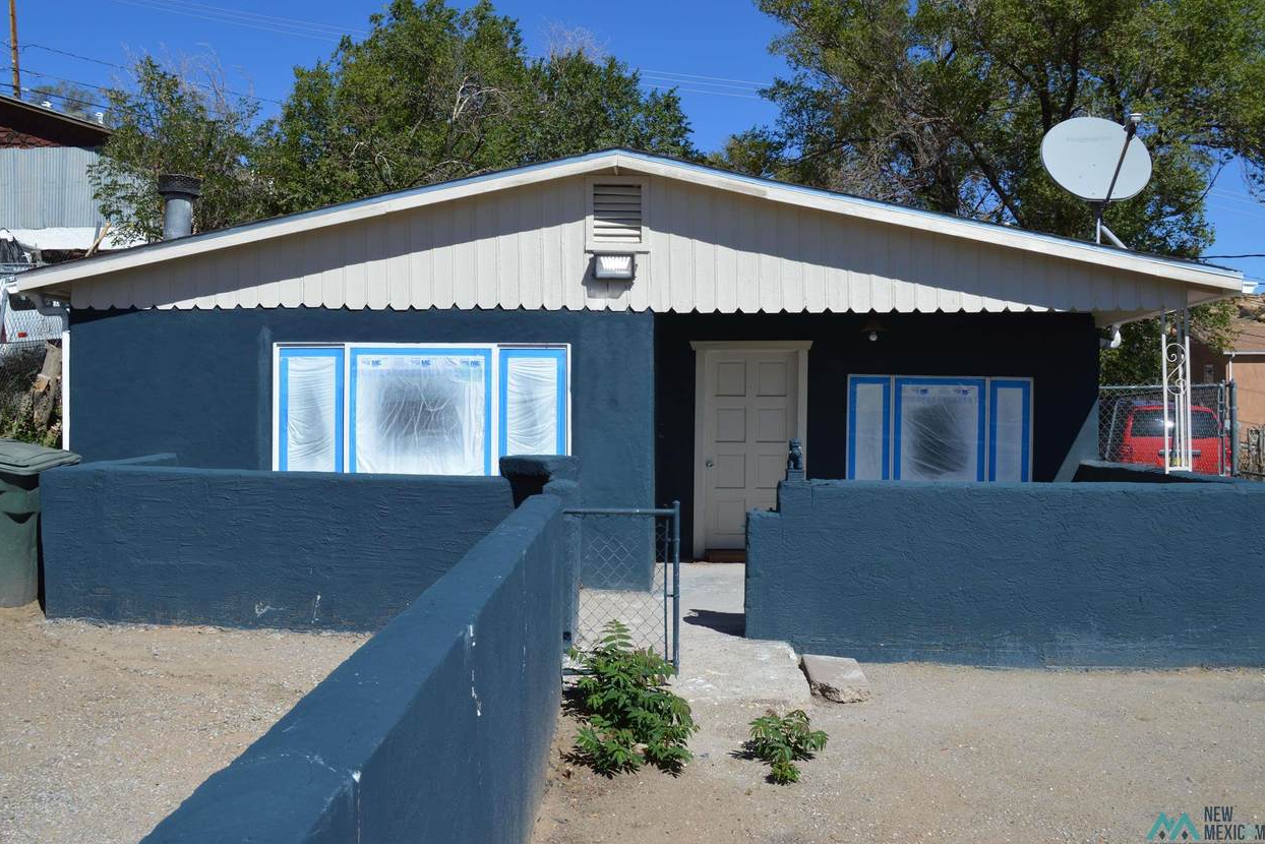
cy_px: 415
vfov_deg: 36.0
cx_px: 631
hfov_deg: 51.9
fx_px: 1300
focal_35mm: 37
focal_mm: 24
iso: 100
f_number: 9
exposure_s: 1/320
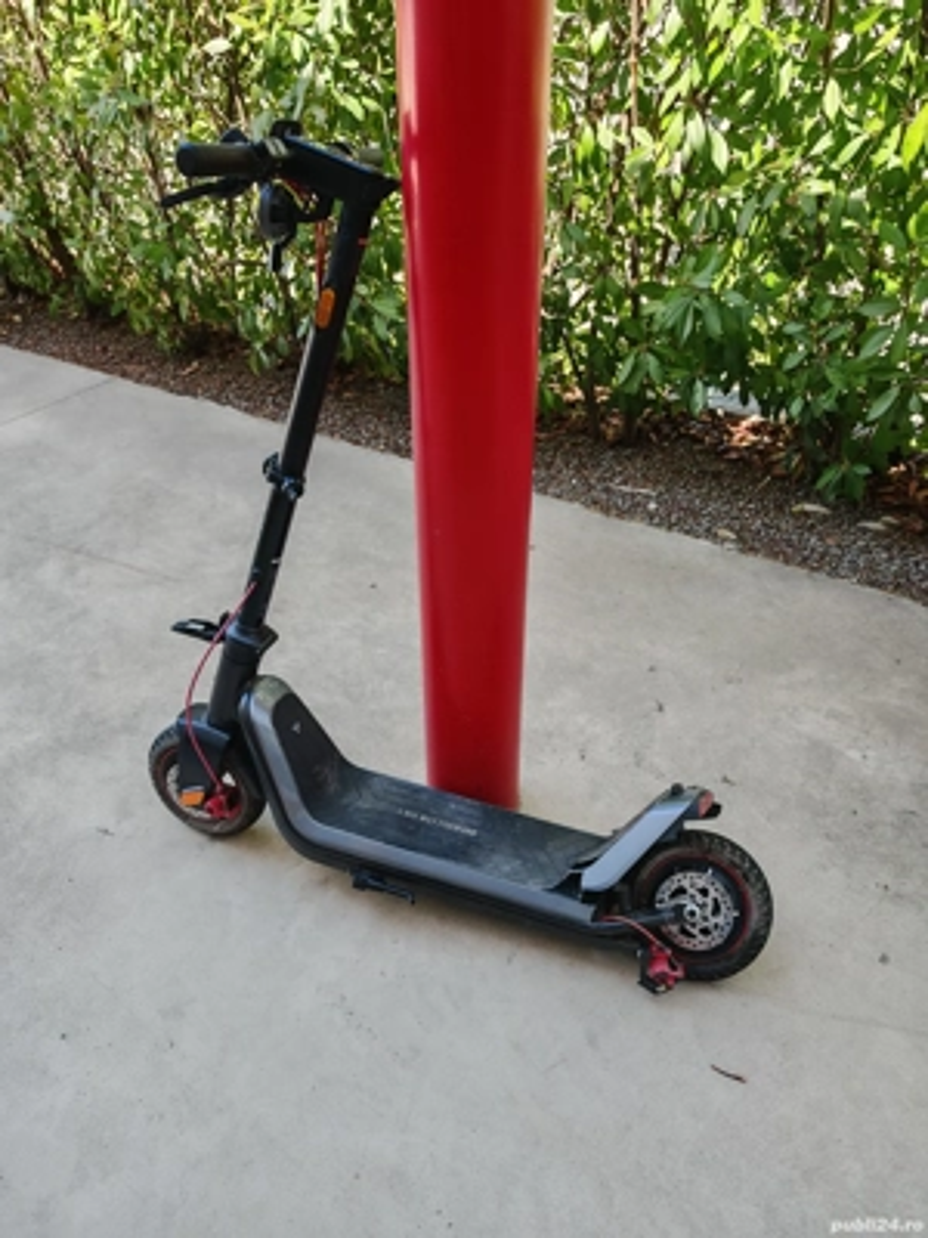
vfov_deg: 71.6
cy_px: 619
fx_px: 858
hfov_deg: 56.8
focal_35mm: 24
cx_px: 464
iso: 100
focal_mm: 6.83
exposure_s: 1/890
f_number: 2
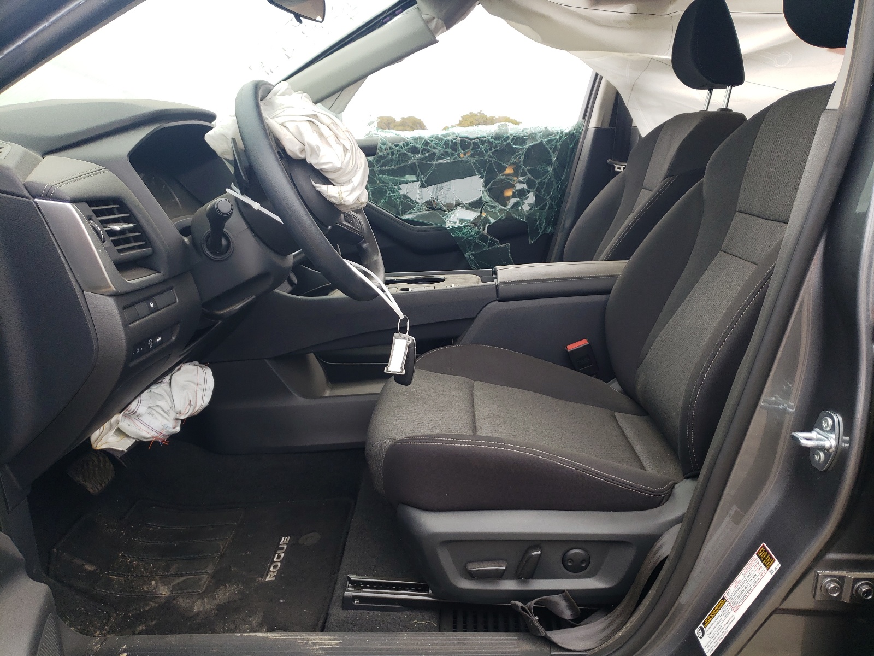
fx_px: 656
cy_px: 328
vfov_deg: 53.1
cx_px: 437
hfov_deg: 67.3
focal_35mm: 26
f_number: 1.5
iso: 50
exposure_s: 1/169
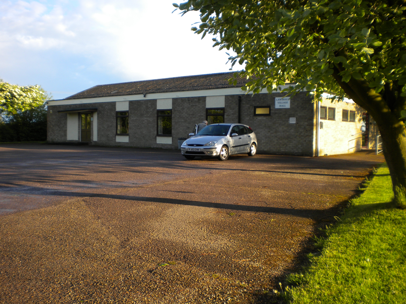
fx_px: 411
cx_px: 203
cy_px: 152
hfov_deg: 52.6
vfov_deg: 40.7
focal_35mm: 35
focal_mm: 6.3
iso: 80
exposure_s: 1/148
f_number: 4.6
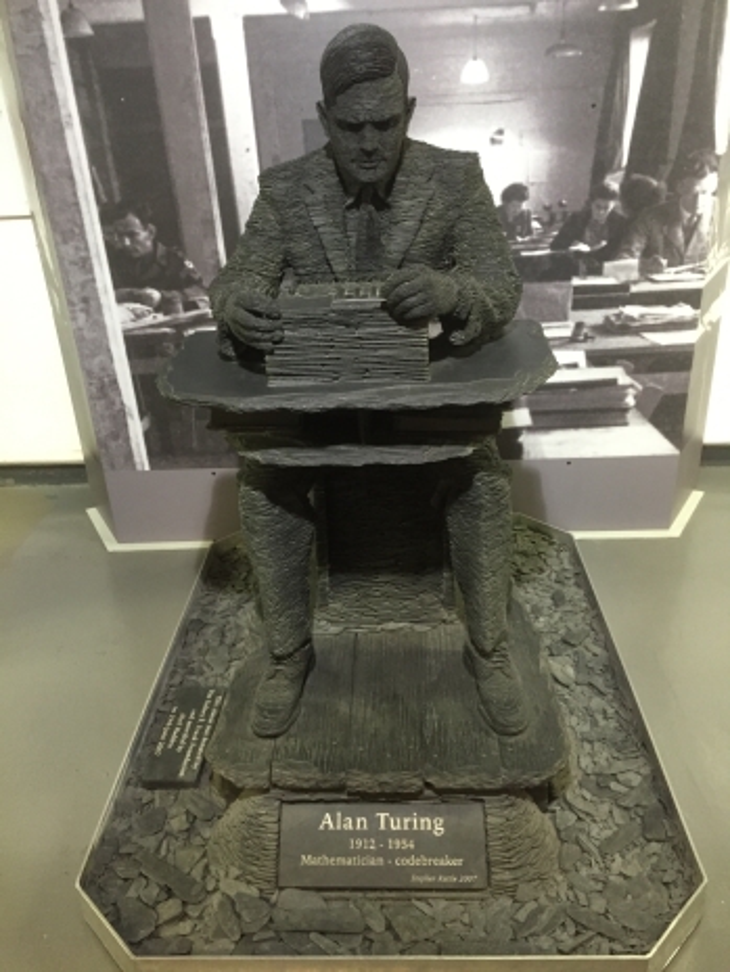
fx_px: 815
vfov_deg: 61.6
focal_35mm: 29
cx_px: 365
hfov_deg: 48.2
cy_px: 486
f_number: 2.2
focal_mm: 4.15
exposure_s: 1/15
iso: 250
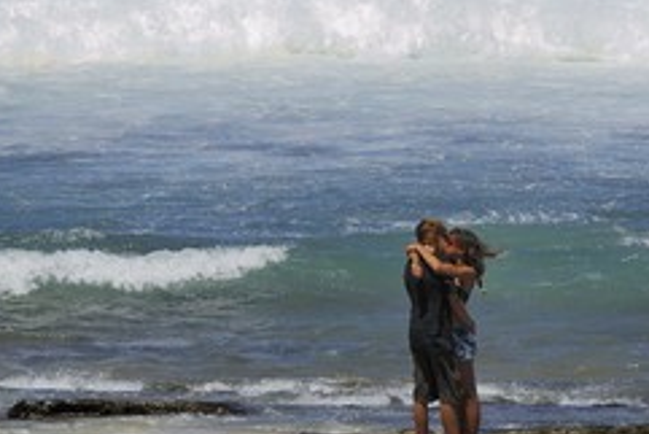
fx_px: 4870
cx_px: 234
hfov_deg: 7.6
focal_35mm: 270
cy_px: 108
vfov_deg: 5.1
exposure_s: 1/320
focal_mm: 155
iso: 200
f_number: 13
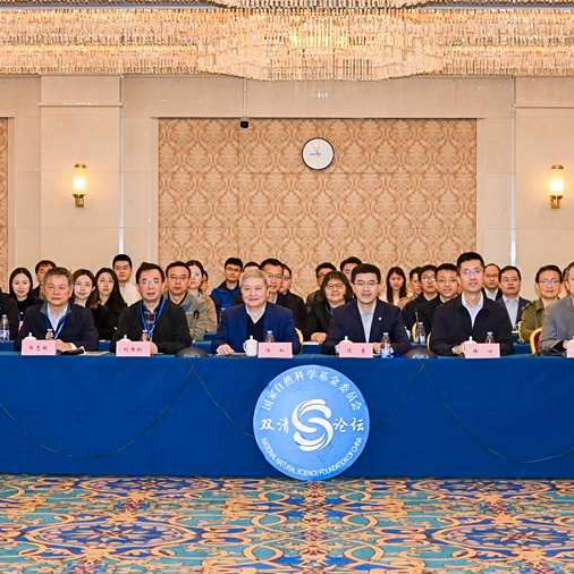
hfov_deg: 18.5
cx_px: 307
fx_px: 1763
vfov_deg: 18.5
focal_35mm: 94
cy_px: 293
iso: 1600
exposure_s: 1/160
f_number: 5.6
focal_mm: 70
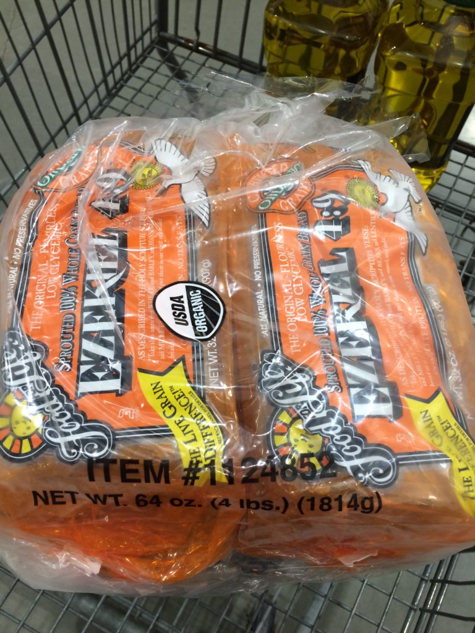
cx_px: 238
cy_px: 316
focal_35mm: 29
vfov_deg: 61.7
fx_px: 531
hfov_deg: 48.2
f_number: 2.2
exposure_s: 1/30
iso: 64
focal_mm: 4.15
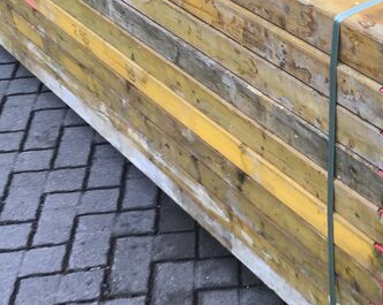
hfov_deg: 25.6
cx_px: 314
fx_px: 827
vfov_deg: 20.8
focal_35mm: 73
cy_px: 74
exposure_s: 1/50
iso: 25
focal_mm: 3.3
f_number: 2.4
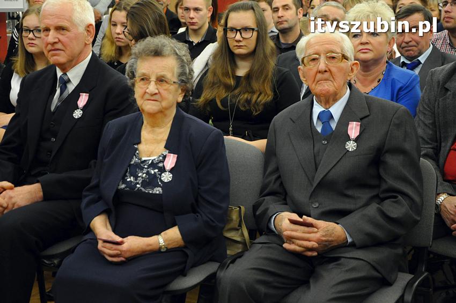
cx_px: 228
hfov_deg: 26.0
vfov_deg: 17.5
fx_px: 987
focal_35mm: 78
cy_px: 152
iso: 2500
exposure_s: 1/80
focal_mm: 52
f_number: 5.6
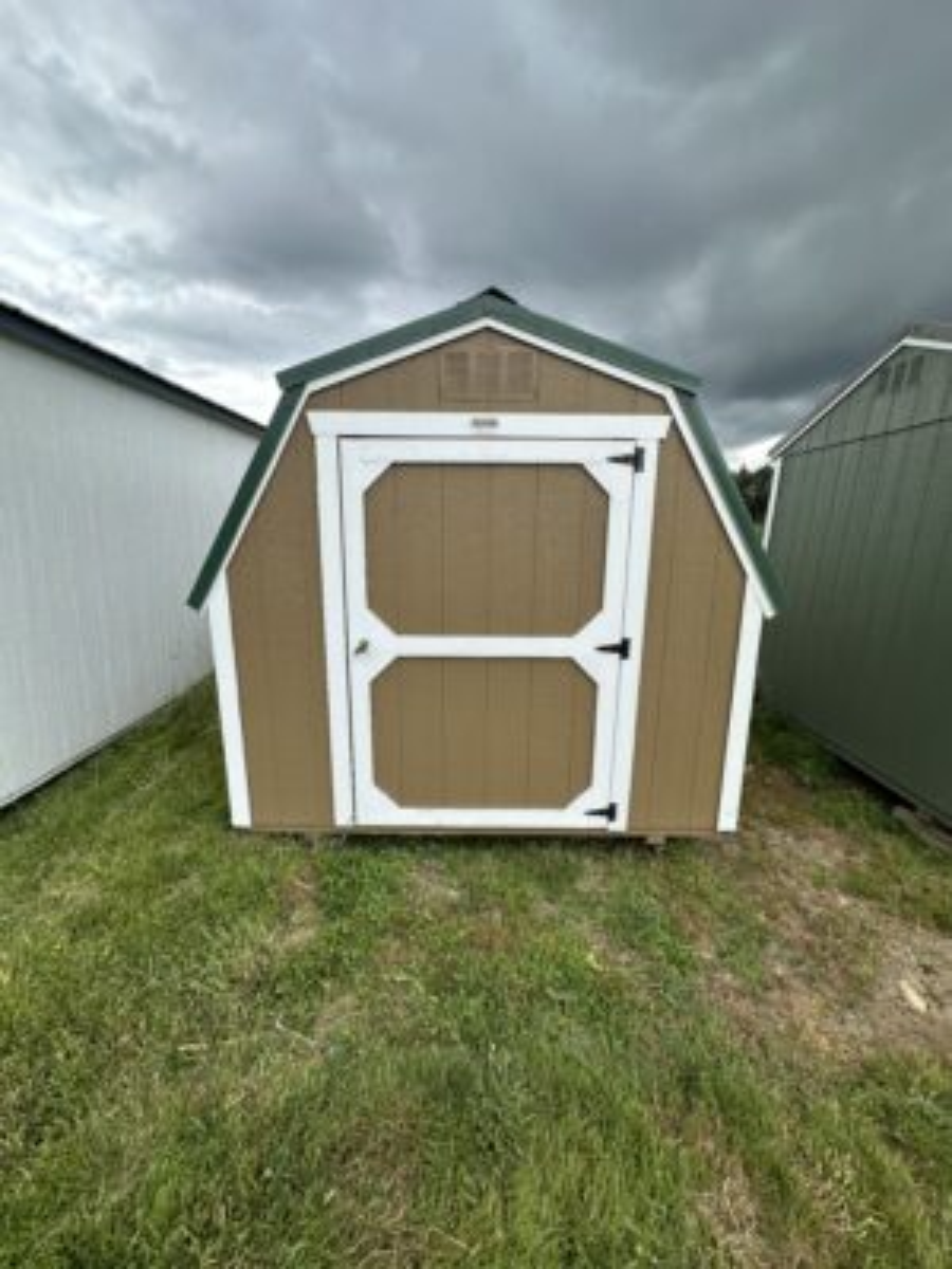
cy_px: 634
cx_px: 476
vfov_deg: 102.1
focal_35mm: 14
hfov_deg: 85.7
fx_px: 513
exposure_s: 1/868
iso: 40
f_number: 2.2
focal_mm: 2.22
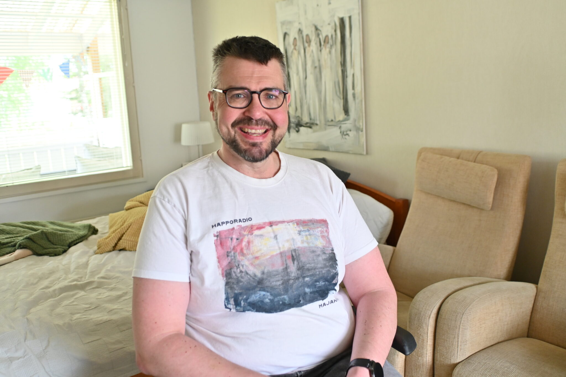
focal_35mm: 34
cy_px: 188
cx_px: 283
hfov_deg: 55.1
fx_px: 542
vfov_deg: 38.4
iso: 640
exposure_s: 1/125
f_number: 2.8
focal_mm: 23
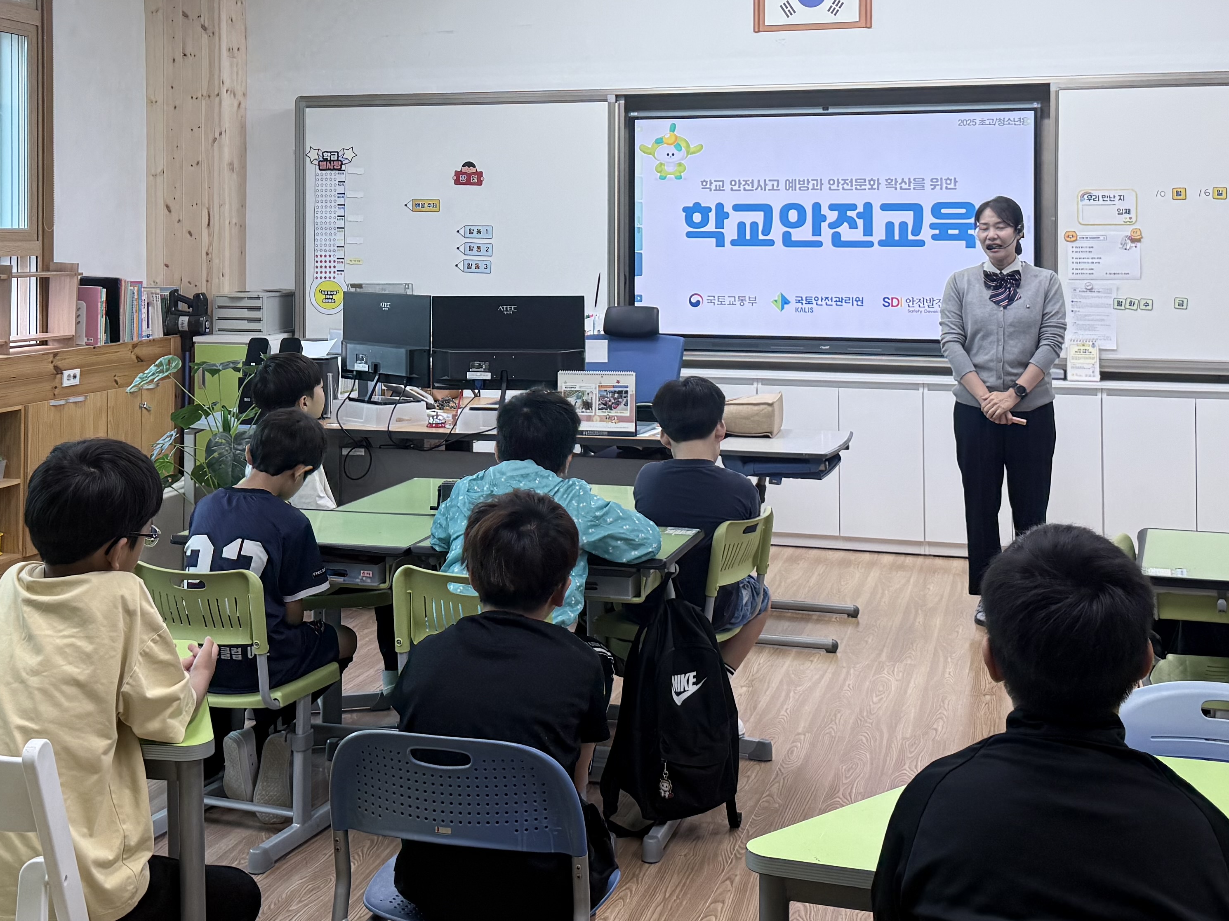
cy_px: 212
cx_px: 565
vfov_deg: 30.9
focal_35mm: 46
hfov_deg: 41.2
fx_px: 1633
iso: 200
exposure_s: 1/157
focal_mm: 6.76
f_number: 1.78
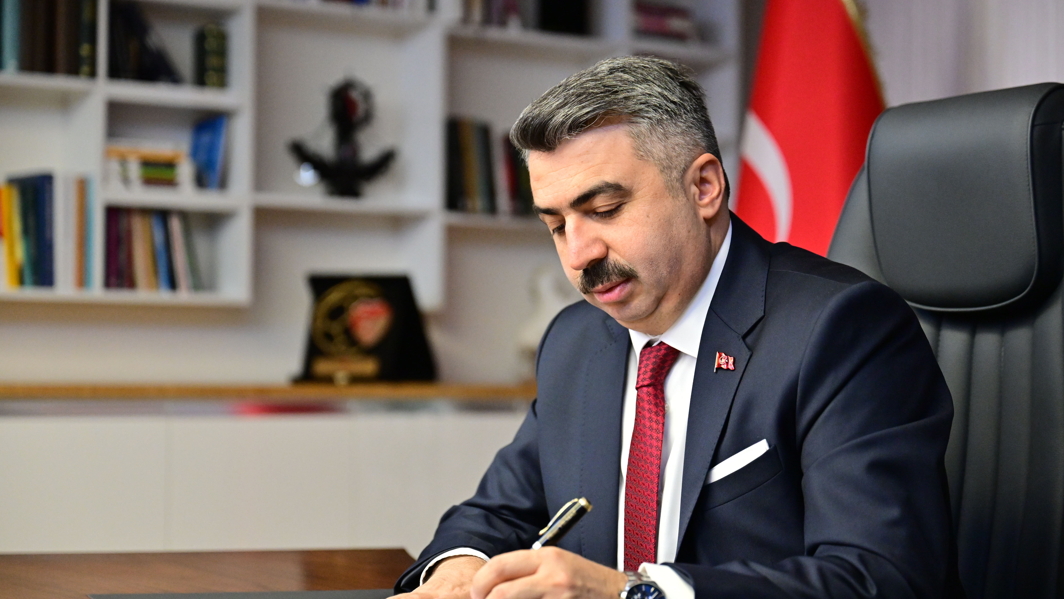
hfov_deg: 28.2
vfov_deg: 16.1
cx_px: 534
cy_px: 305
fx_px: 2116
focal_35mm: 75
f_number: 2.8
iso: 4000
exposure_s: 1/320
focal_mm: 70
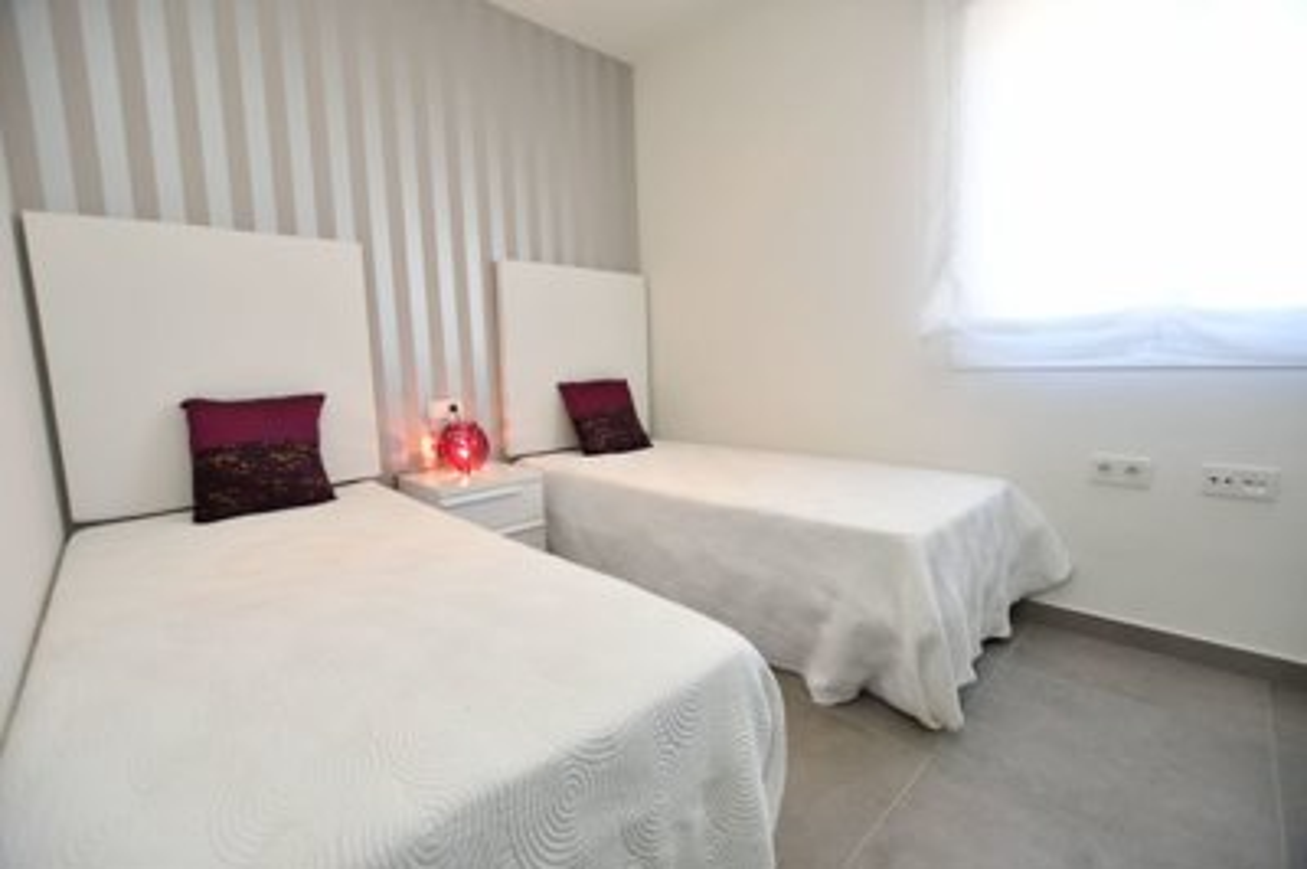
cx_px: 654
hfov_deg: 100.4
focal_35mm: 15
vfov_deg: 77.2
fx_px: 544
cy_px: 434
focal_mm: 10
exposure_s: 1/100
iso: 200
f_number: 3.5
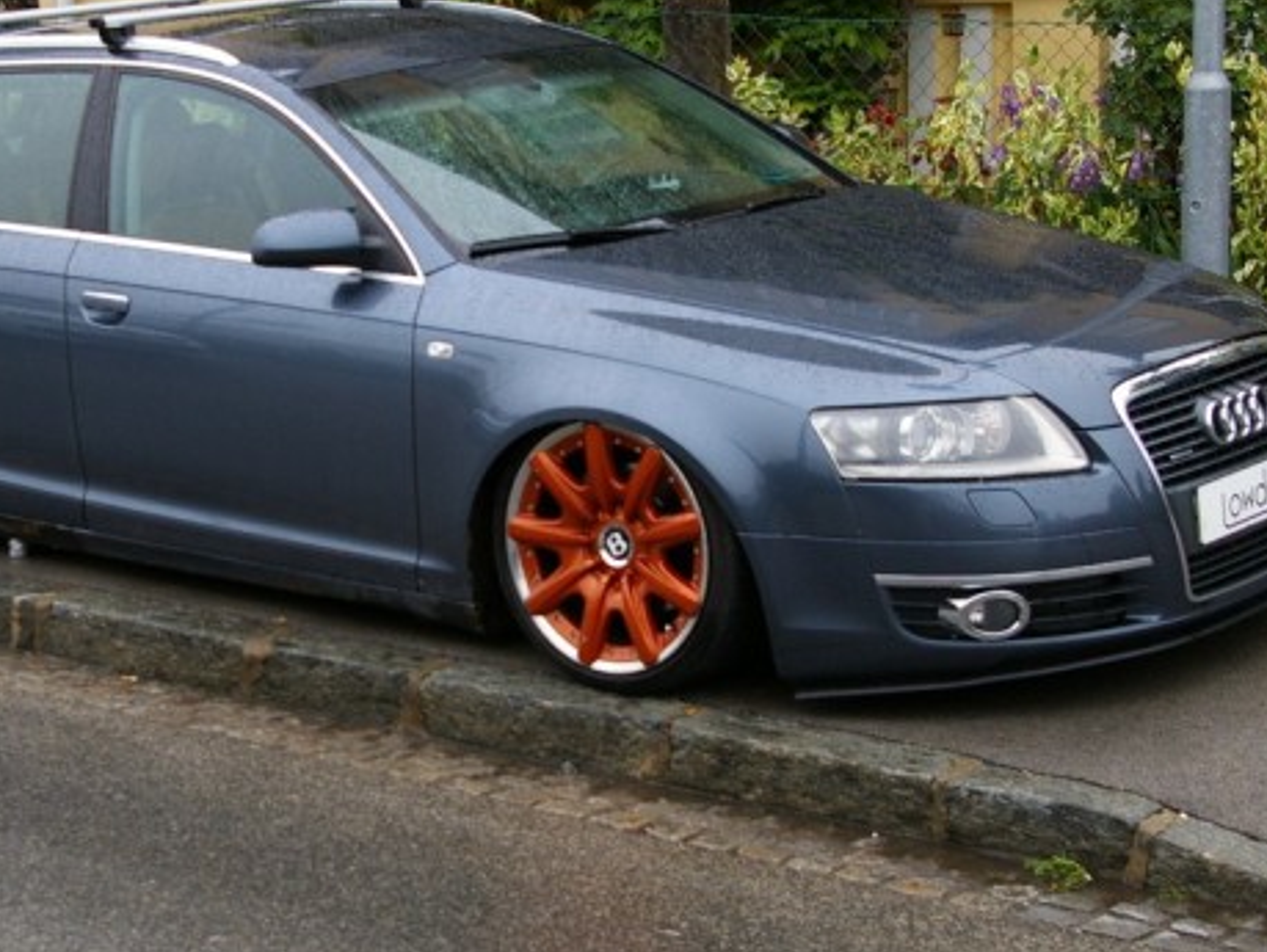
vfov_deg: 18.9
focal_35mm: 78
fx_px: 2851
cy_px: 390
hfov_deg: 24.9
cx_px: 375
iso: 200
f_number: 5.6
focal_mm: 31
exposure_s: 1/125
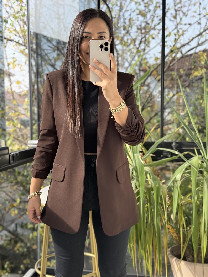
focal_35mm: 48
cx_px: 104
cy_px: 138
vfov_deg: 39.7
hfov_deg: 30.3
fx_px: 385
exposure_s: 1/606
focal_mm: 6.76
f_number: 1.78
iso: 80
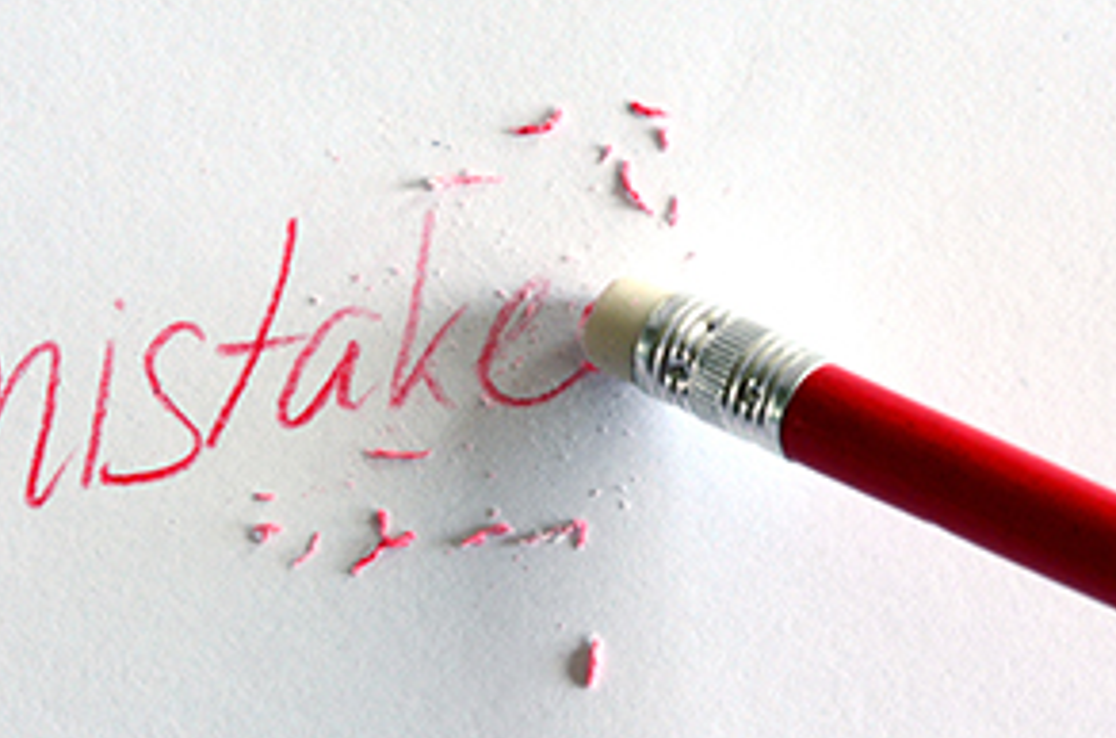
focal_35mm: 185
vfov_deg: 7.4
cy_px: 350
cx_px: 547
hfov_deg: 11.1
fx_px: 5719
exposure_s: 1/4
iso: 1000
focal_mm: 90
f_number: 38
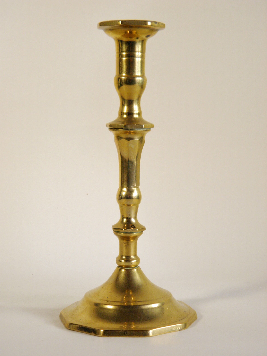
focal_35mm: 69
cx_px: 132
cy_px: 180
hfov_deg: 21.3
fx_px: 710
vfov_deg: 28.2
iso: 100
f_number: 4.3
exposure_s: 1/60
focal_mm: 12.2
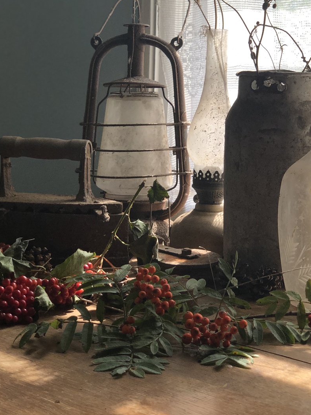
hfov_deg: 21.3
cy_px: 168
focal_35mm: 69
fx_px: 827
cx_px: 197
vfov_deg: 28.1
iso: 25
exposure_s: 1/120
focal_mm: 6
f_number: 2.4
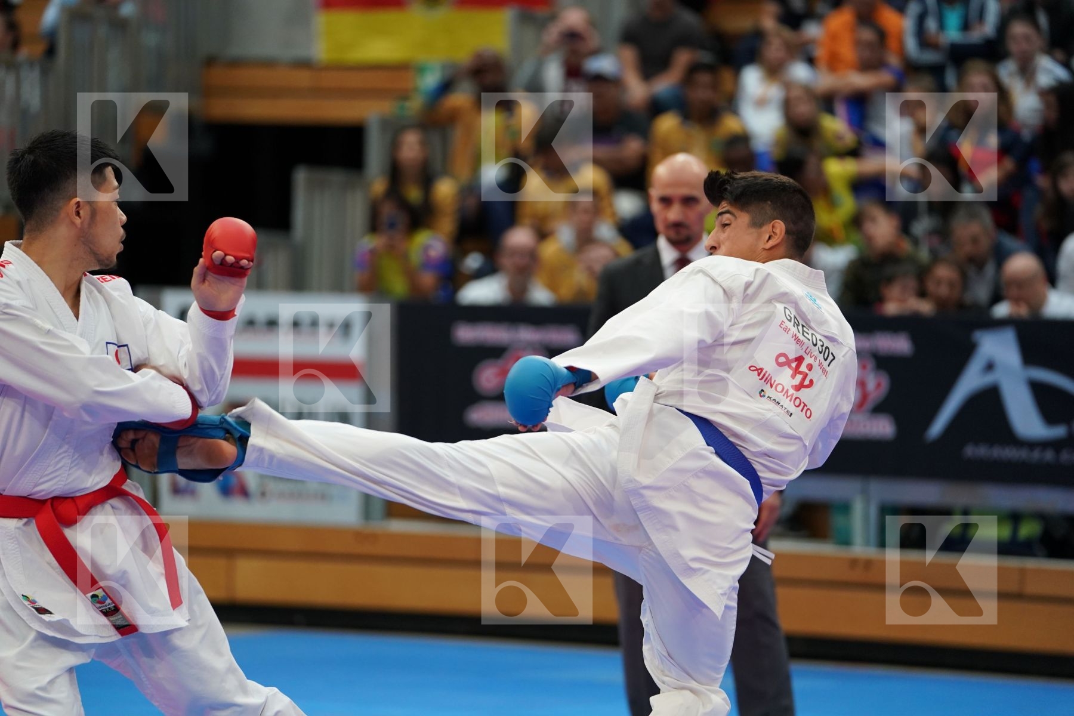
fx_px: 5071
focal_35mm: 170
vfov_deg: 8.1
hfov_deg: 12.1
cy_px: 358
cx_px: 537
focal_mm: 170
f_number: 2.8
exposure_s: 1/1000
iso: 2000
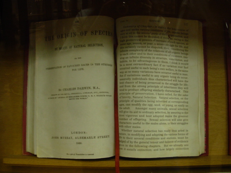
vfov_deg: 37.7
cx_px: 116
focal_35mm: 38
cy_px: 86
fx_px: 254
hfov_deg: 49.0
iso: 100
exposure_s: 1/3.8
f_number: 2.9
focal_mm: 6.3
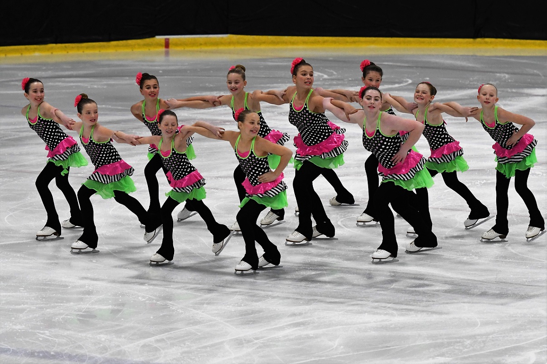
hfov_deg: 8.6
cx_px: 274
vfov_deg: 5.7
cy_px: 182
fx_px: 3646
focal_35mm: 240
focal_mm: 160
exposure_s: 1/1000
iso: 2800
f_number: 2.8
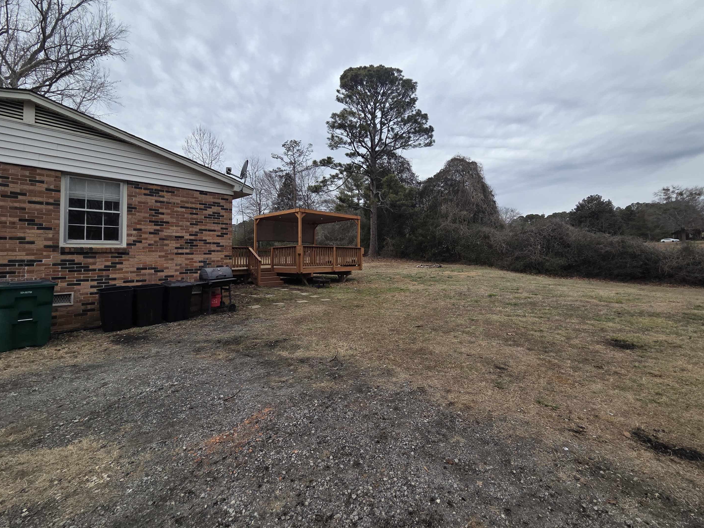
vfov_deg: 85.5
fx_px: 285
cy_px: 245
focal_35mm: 14
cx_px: 373
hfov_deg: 101.9
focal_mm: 2.2
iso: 50
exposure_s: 1/1718
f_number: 2.2
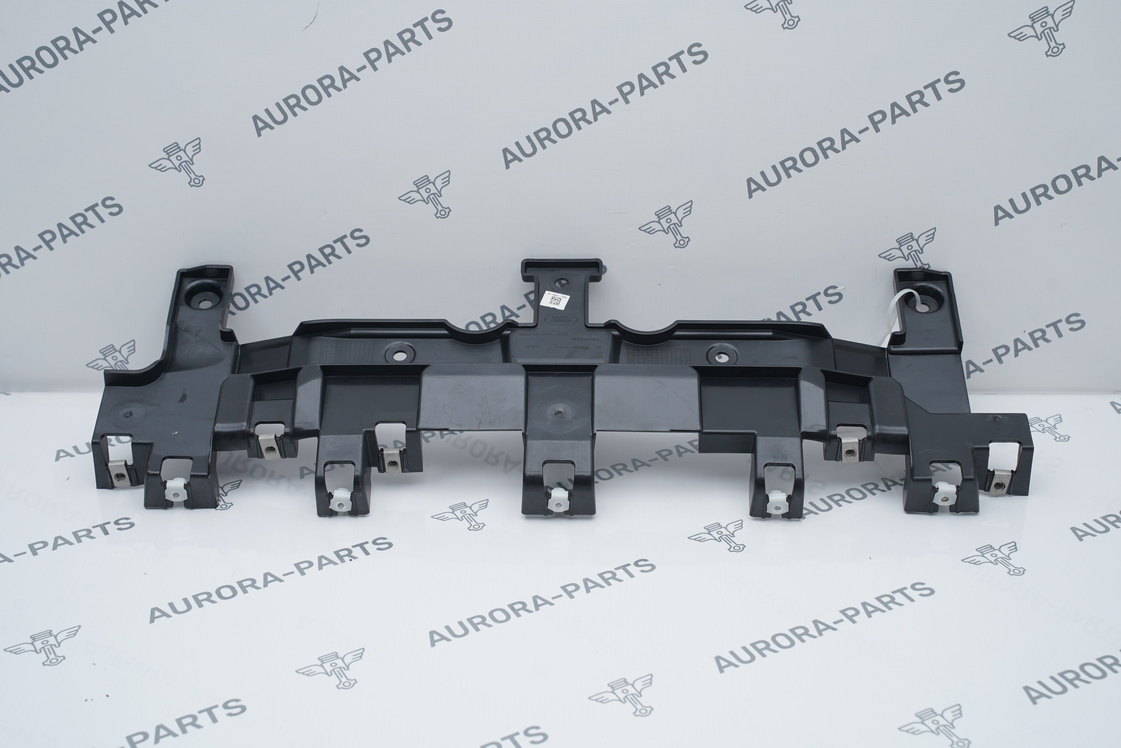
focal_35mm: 55
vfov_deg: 24.6
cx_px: 560
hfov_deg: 36.2
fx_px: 1713
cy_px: 374
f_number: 6.3
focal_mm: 55
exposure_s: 1/160
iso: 500
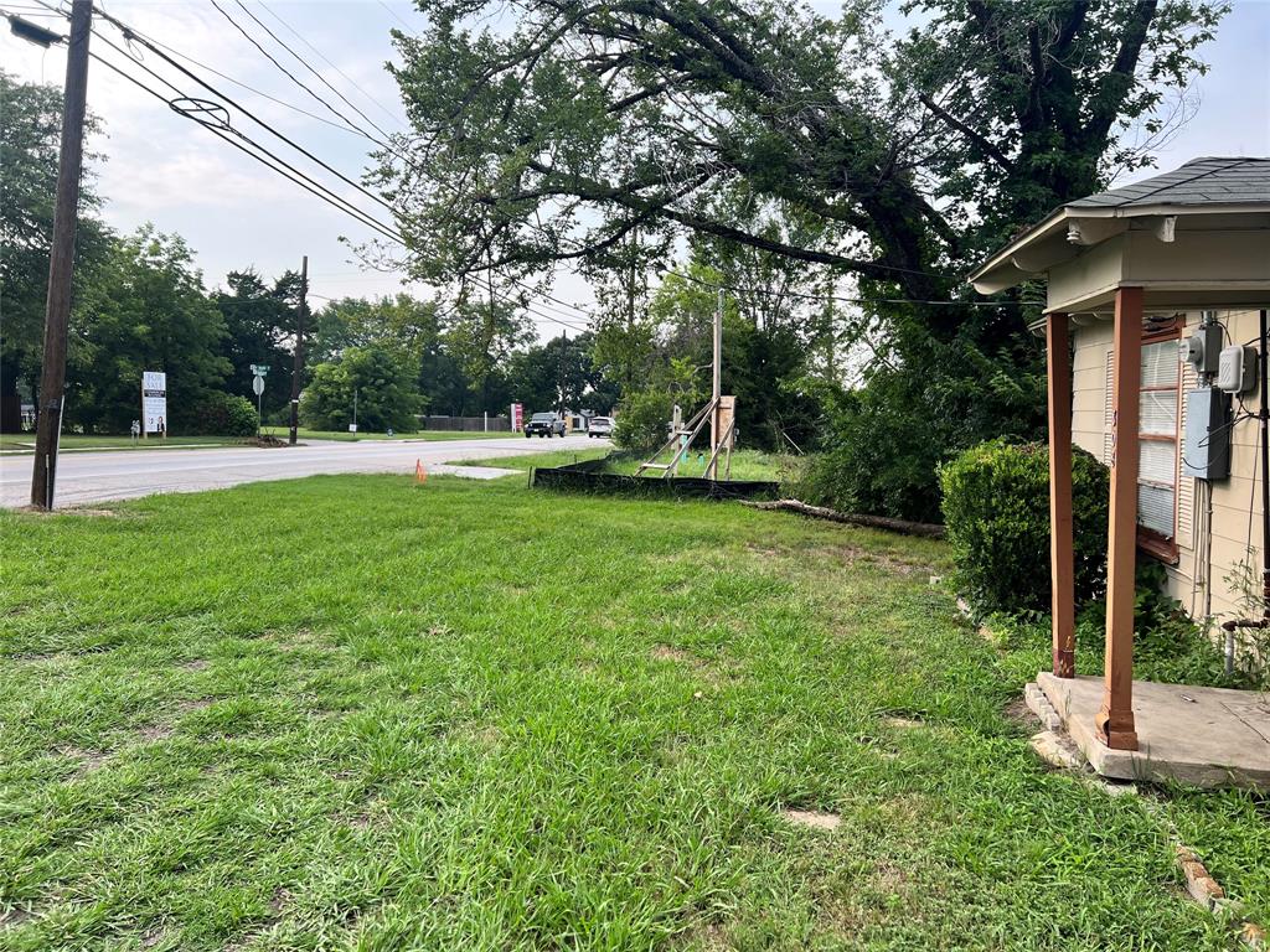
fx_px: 954
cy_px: 476
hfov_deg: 67.3
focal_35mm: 26
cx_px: 635
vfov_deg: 53.1
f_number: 1.5
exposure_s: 1/974
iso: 50
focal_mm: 5.7
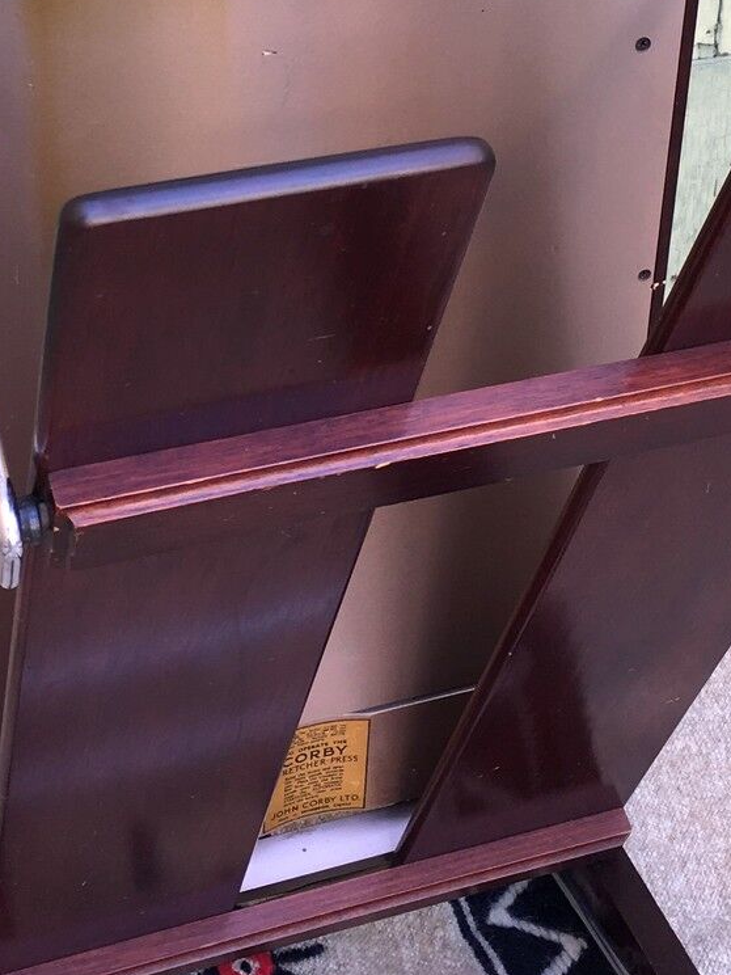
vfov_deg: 24.3
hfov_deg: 18.9
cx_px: 364
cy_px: 97
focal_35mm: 78
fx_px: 2196
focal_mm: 4.15
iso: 25
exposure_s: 1/50
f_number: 2.2
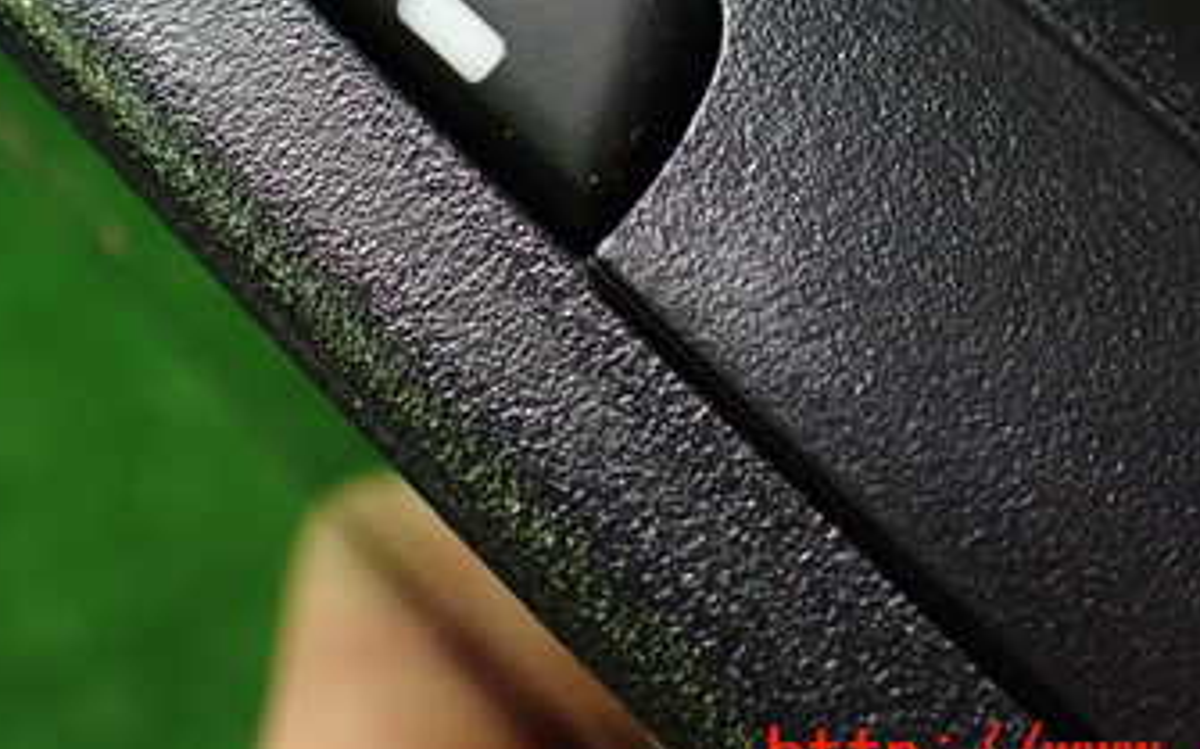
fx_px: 1863
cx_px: 501
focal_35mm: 57
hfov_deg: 35.6
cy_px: 0
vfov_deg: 21.9
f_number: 2.3
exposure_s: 1/60
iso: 800
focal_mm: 5.4
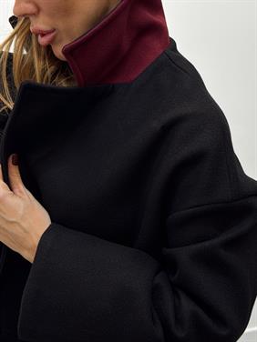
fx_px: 475
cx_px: 128
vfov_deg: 39.7
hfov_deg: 30.3
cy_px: 171
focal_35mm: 48
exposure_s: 1/100
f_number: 1.78
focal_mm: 6.76
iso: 160
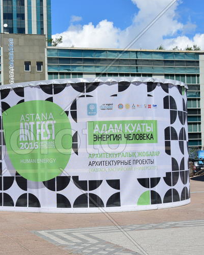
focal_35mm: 69
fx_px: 520
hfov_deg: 21.8
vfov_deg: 27.5
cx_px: 33
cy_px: 142
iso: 100
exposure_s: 1/320
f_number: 9
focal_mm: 28
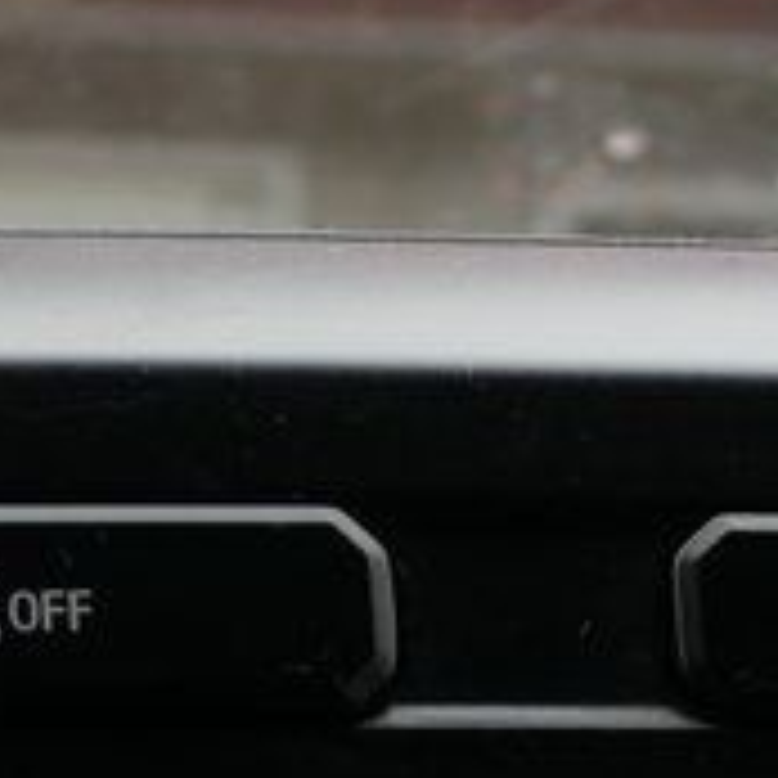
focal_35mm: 167
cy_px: 1664
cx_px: 472
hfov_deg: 10.5
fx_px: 4246
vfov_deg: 9.6
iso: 200
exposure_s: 1/60
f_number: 3.9
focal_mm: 16
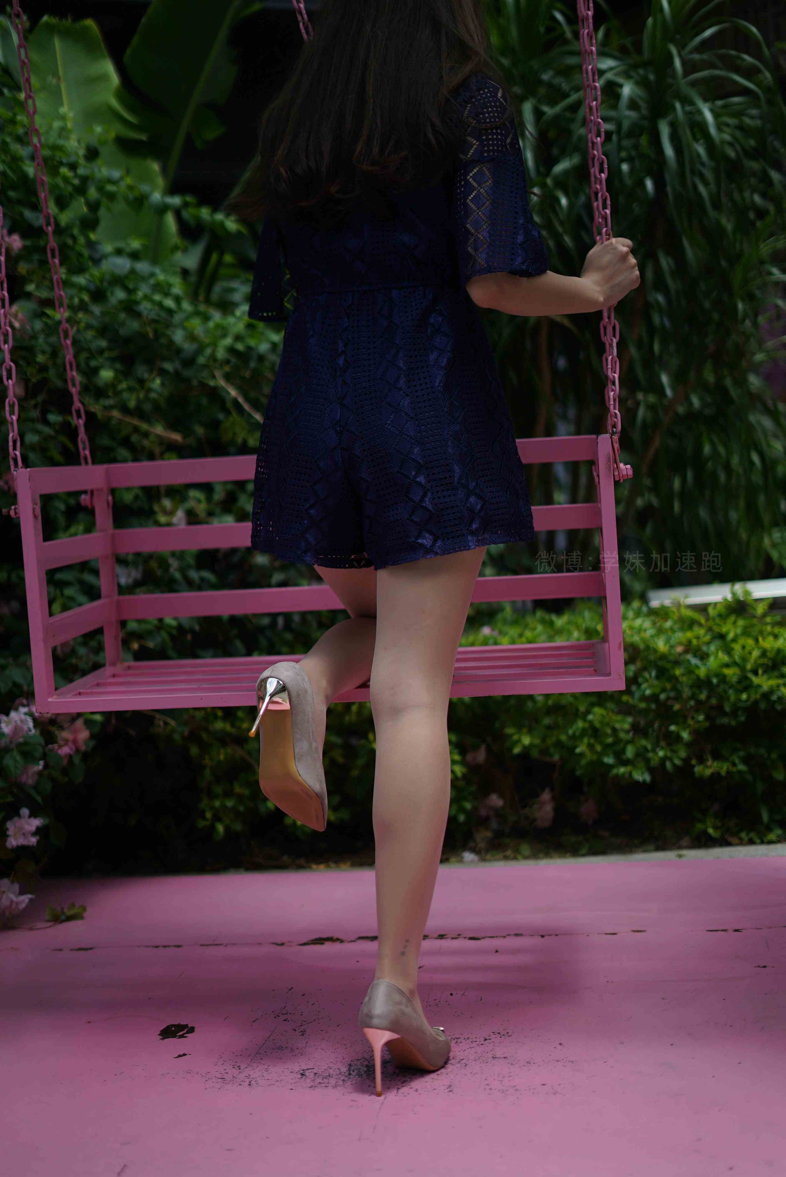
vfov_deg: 39.6
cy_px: 588
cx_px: 393
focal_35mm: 50
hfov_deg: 27.0
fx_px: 1635
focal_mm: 50
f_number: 1.8
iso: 200
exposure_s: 1/5000
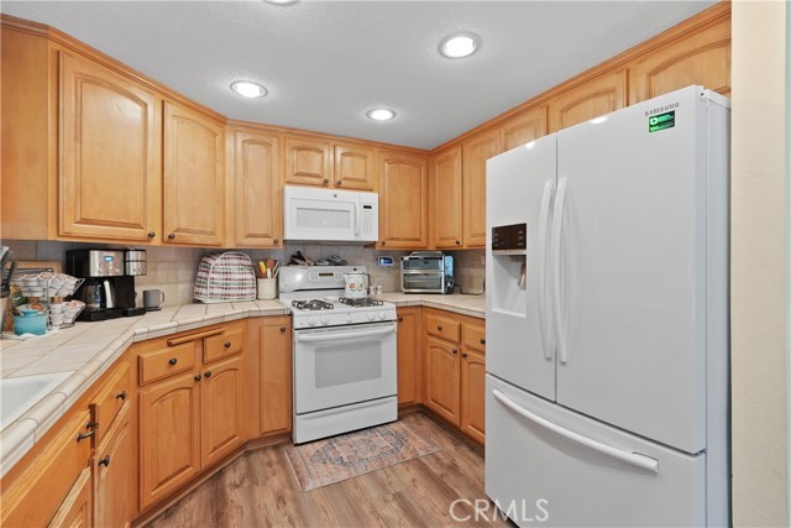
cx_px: 396
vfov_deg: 73.8
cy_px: 264
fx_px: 352
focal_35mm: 16
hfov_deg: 96.7
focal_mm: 16
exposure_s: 1/15
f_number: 4
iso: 640
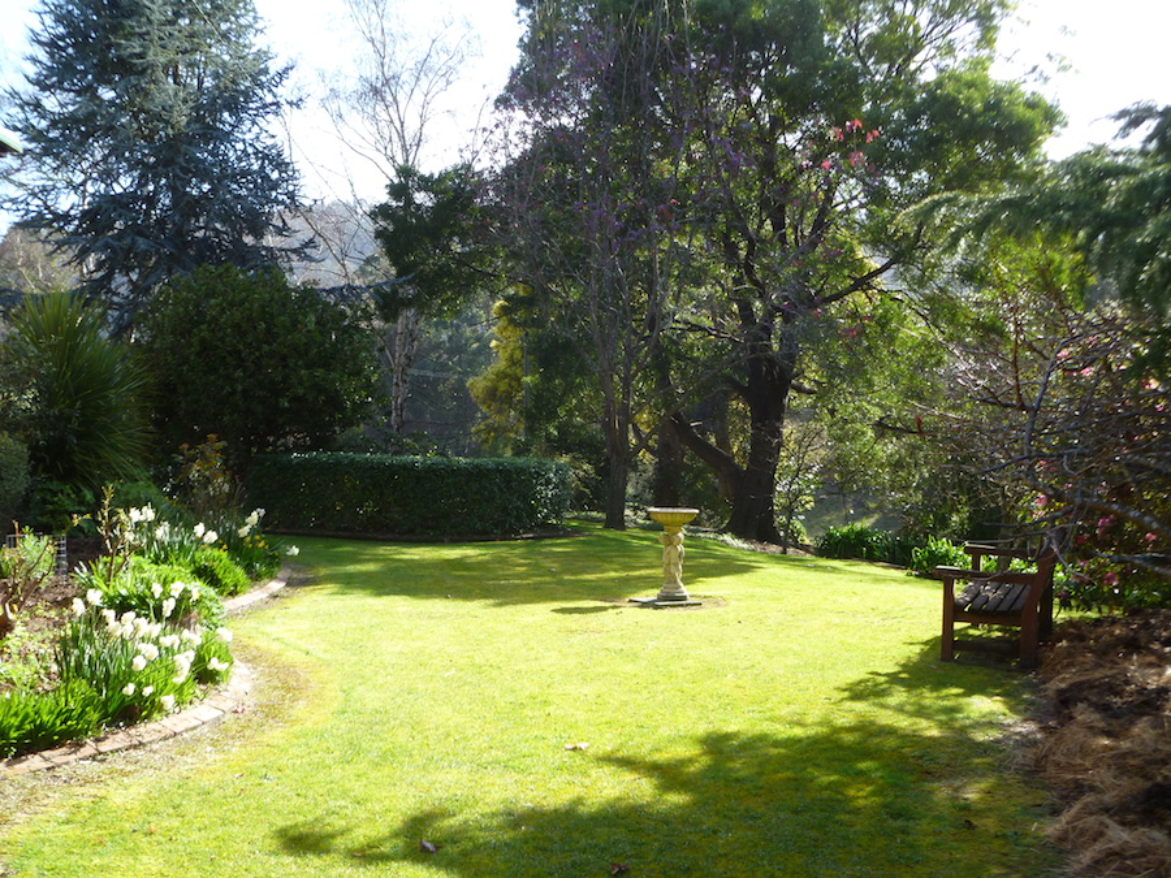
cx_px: 586
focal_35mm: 39
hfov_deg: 47.9
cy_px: 439
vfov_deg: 36.8
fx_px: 1319
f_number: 3.7
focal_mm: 6.9
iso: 80
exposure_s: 1/125
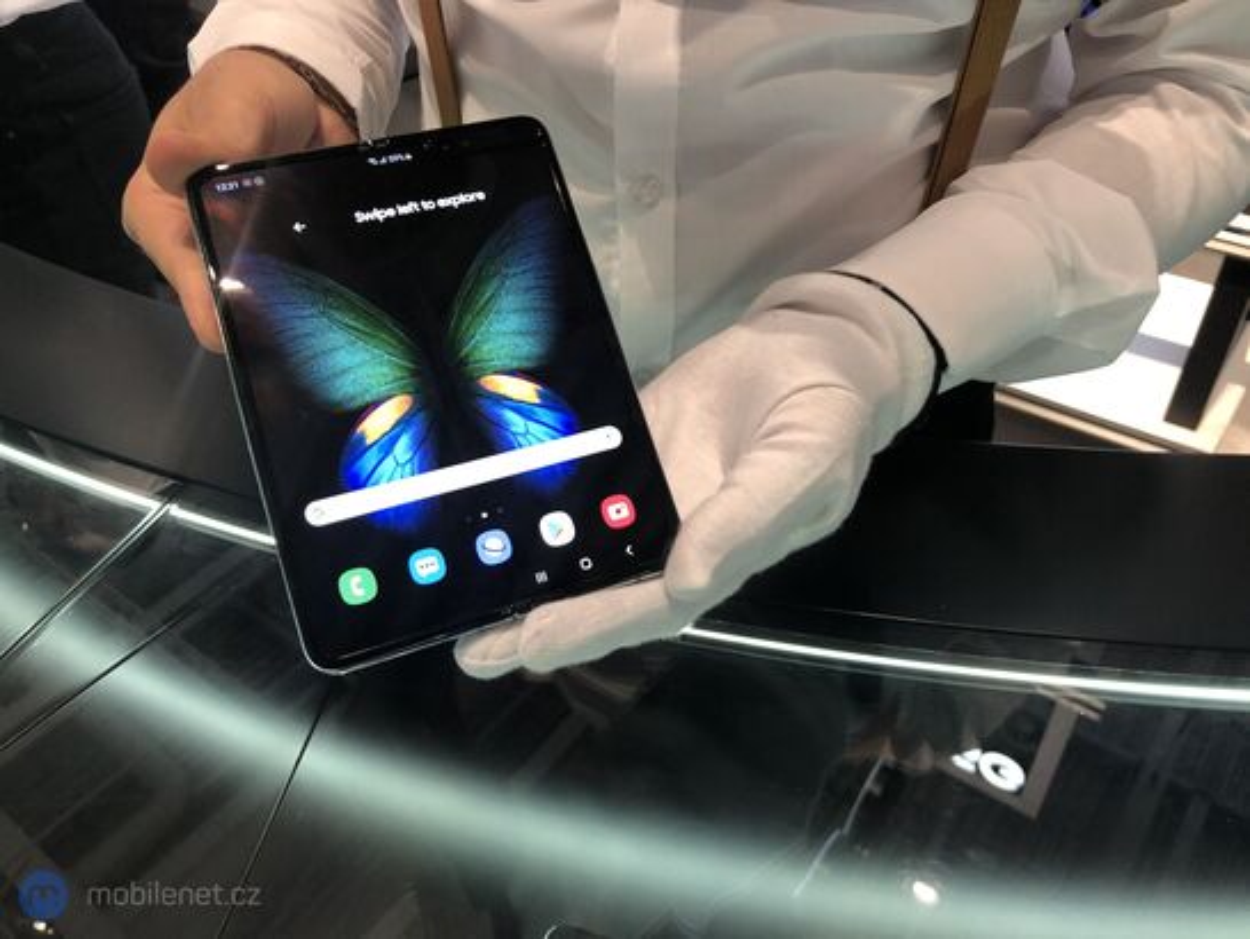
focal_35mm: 28
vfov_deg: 49.8
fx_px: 1012
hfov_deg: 63.4
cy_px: 470
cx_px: 625
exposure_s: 1/28
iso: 40
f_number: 1.8
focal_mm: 4
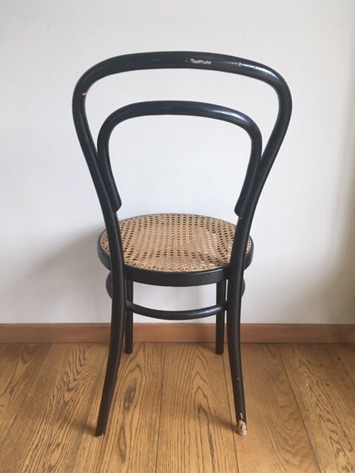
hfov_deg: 48.2
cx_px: 178
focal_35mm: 29
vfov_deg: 61.7
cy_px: 236
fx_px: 397
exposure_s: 1/30
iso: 125
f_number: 2.2
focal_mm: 4.15
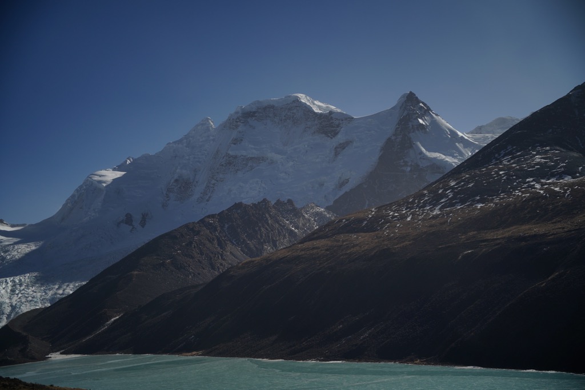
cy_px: 195
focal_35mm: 49
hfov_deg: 40.3
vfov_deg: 27.5
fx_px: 796
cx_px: 292
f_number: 3.5
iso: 100
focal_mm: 49
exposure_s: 1/250
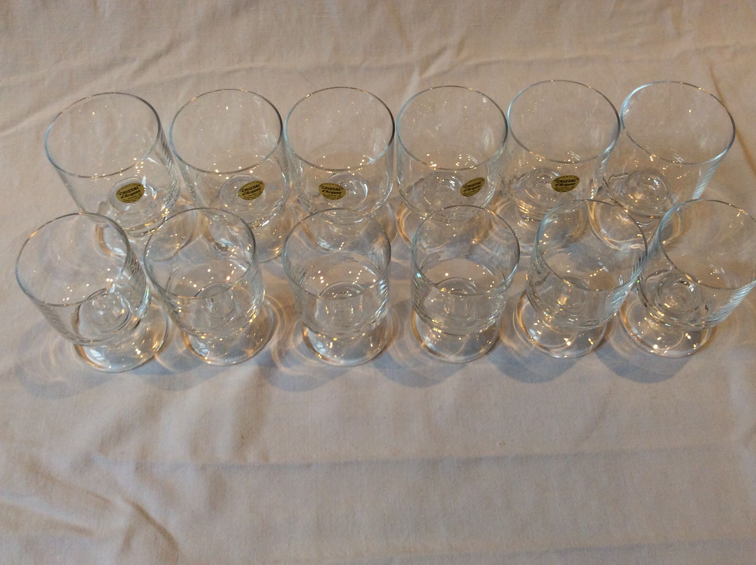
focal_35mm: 35
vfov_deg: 40.6
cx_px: 386
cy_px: 261
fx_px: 763
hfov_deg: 52.7
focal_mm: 3.3
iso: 50
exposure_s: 1/25
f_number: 2.4
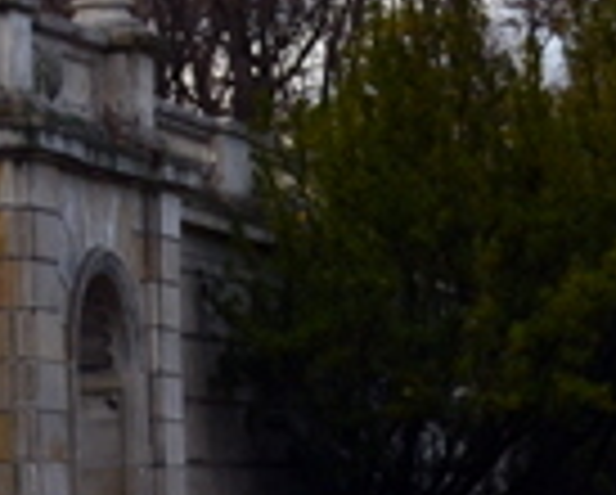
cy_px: 72
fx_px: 4199
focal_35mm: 230
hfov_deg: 7.9
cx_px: -710
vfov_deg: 6.7
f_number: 9
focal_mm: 28
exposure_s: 1/125
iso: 400
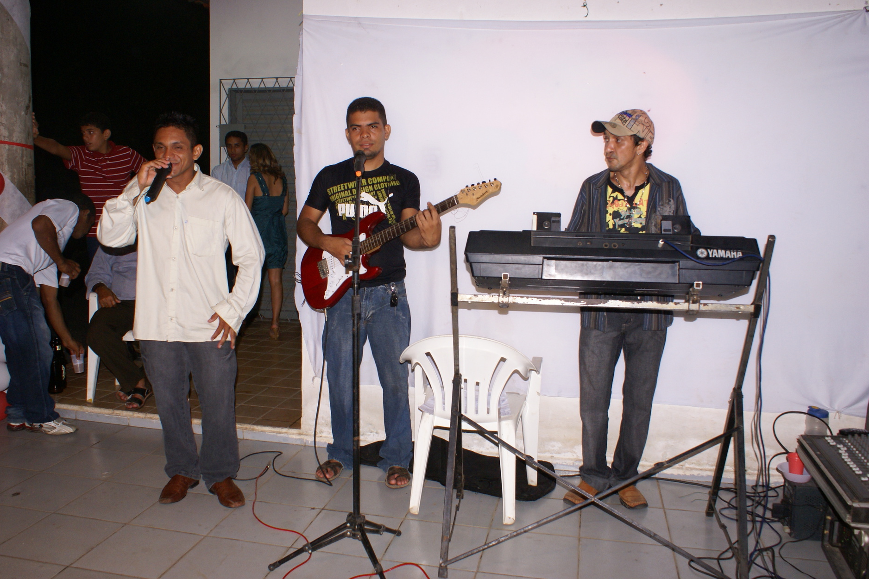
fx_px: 748
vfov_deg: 42.3
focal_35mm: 31
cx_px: 421
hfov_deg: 60.3
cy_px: 293
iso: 400
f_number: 5.6
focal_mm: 20
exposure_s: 1/60
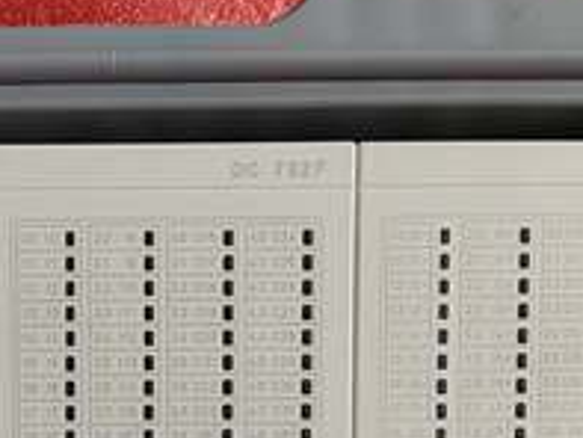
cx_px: 56
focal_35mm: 70
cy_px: 621
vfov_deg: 18.9
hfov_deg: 26.8
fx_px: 1180
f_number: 1.9
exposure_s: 1/60
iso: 1581
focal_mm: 5.52
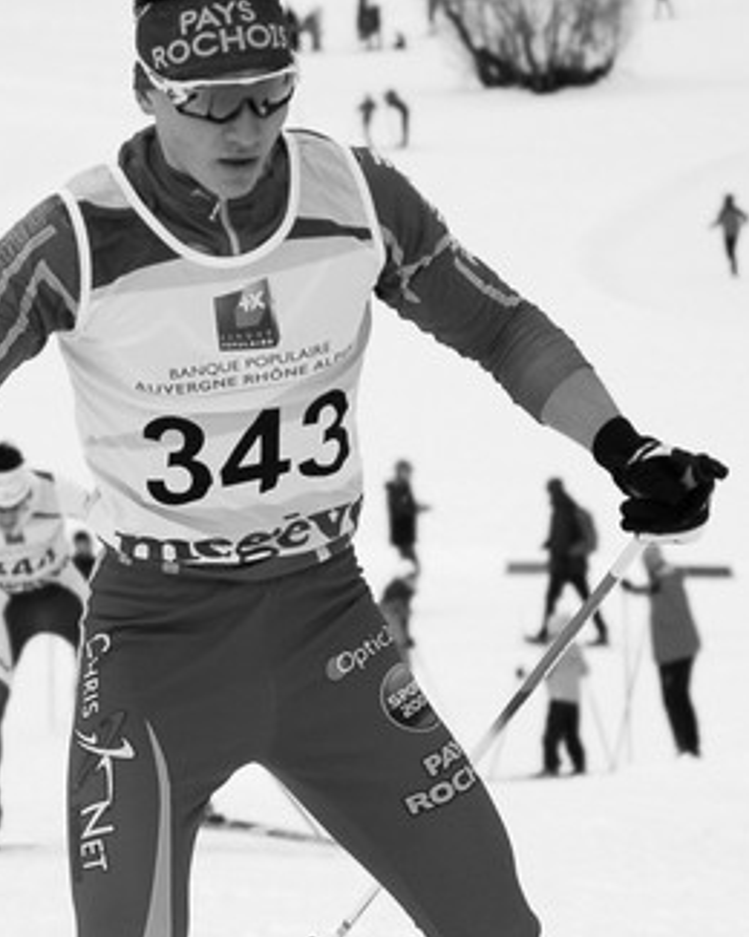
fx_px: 8151
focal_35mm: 294
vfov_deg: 6.6
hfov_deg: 5.3
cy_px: 695
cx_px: 236
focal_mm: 85
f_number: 4.5
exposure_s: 1/1000
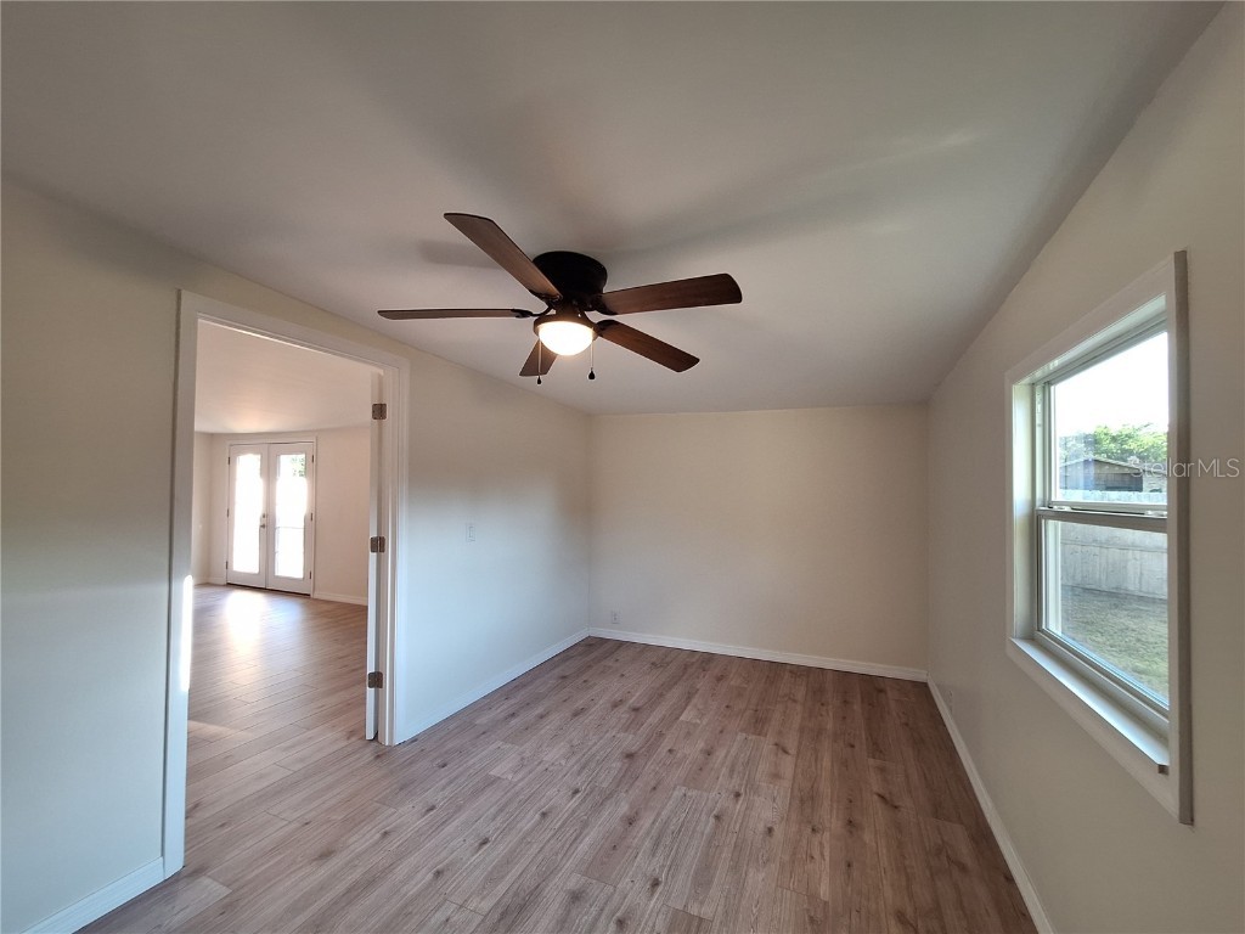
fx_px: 468
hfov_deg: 106.2
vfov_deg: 89.9
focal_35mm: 13
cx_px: 622
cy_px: 467
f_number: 2.2
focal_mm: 1.74
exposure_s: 1/40
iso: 80
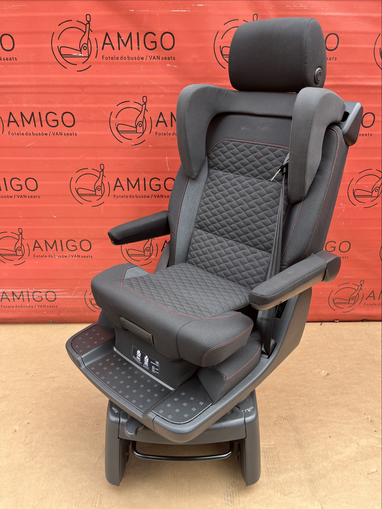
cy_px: 254
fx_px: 383
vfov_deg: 67.3
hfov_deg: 53.1
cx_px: 191
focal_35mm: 26
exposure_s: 1/122
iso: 40
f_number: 1.6
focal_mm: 5.1
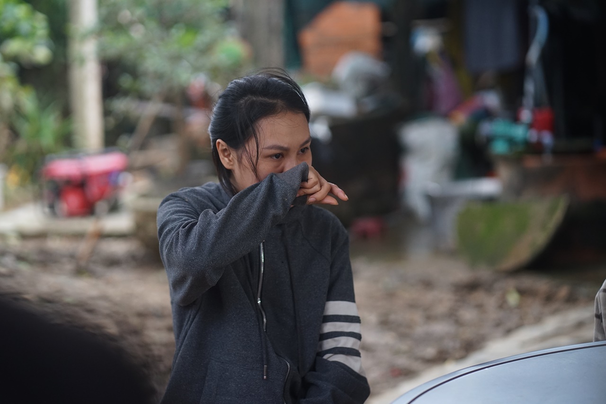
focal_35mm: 85
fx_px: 1431
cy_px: 202
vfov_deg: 16.1
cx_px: 303
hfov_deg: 23.9
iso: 1000
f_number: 2.5
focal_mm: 85
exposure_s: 1/1000
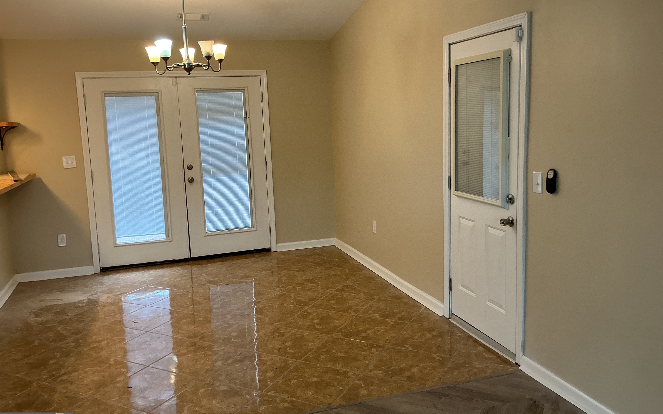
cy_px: 187
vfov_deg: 40.6
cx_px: 332
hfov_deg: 61.2
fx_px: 560
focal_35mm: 31
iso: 64
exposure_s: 1/60
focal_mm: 3
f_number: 1.8
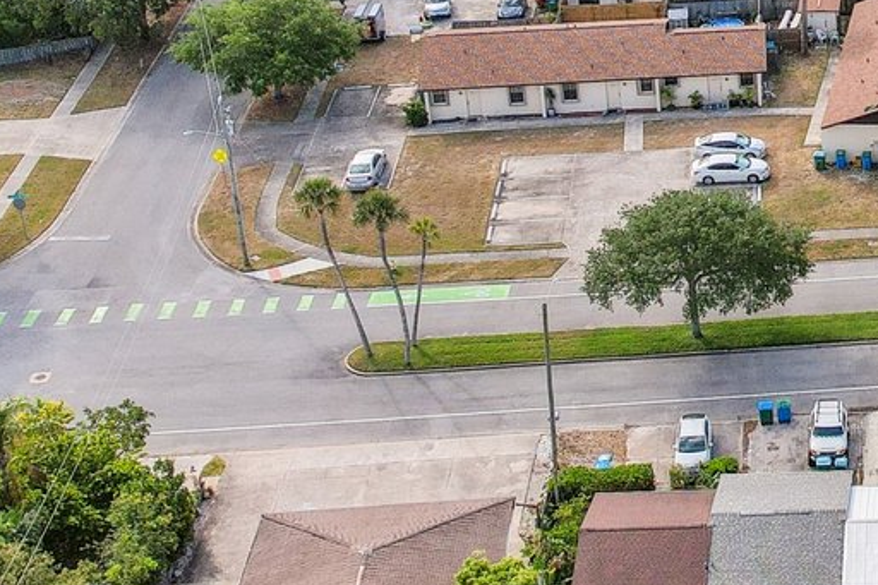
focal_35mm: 88
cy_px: 27
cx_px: 1055
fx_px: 2145
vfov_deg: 15.3
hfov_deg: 21.5
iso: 110
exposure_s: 1/2000
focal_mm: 8.4
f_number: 2.8
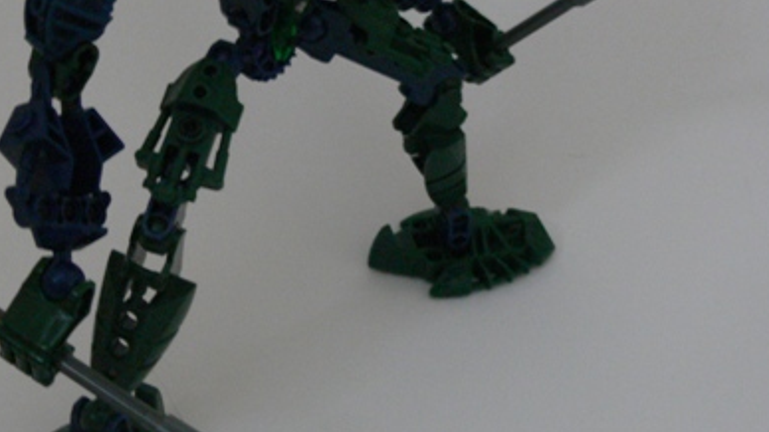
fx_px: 1243
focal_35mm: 61
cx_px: 272
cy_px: 78
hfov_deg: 34.1
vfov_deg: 19.5
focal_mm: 7.4
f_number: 2.8
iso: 200
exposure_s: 1/4
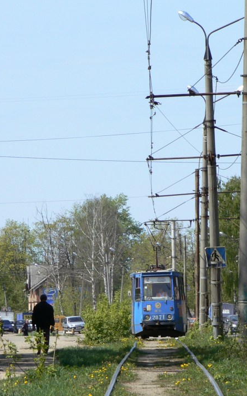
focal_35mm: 289
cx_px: 174
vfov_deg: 7.3
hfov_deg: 4.5
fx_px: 3114
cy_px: 282
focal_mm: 31.6
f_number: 5.6
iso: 80
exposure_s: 1/320
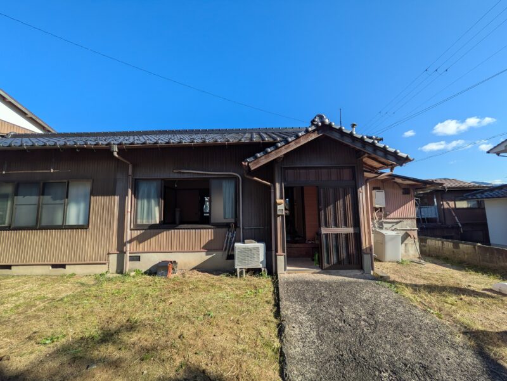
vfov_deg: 85.7
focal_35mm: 14
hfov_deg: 102.0
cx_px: 254
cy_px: 190
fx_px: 205
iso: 53
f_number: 2.2
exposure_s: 1/1414
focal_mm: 1.83
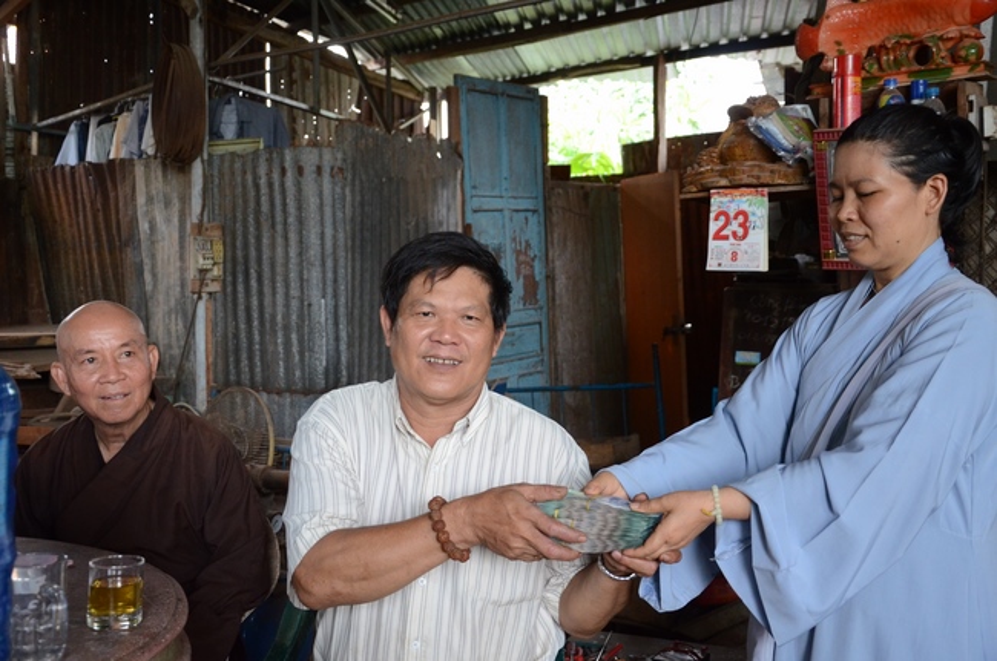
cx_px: 498
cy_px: 330
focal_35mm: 42
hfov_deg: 46.5
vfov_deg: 31.8
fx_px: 1161
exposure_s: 1/100
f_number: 5
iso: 1600
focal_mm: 28
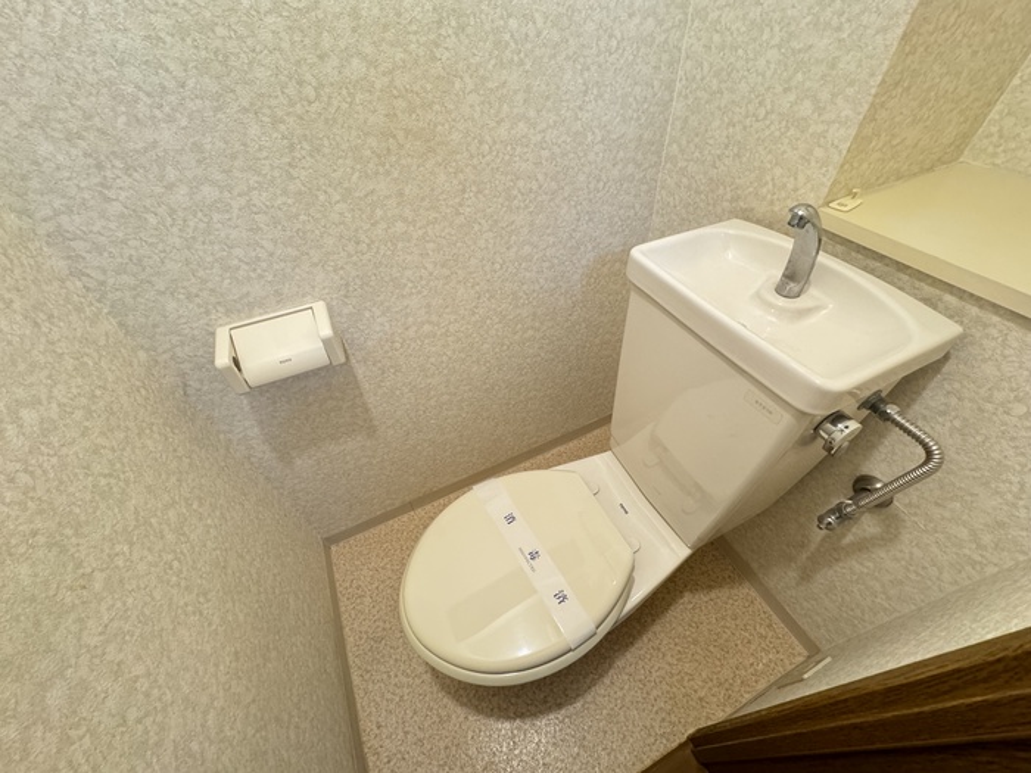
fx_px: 417
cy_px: 386
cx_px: 516
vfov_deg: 85.7
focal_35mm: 14
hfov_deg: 102.1
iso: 320
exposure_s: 1/60
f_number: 2.2
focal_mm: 2.22
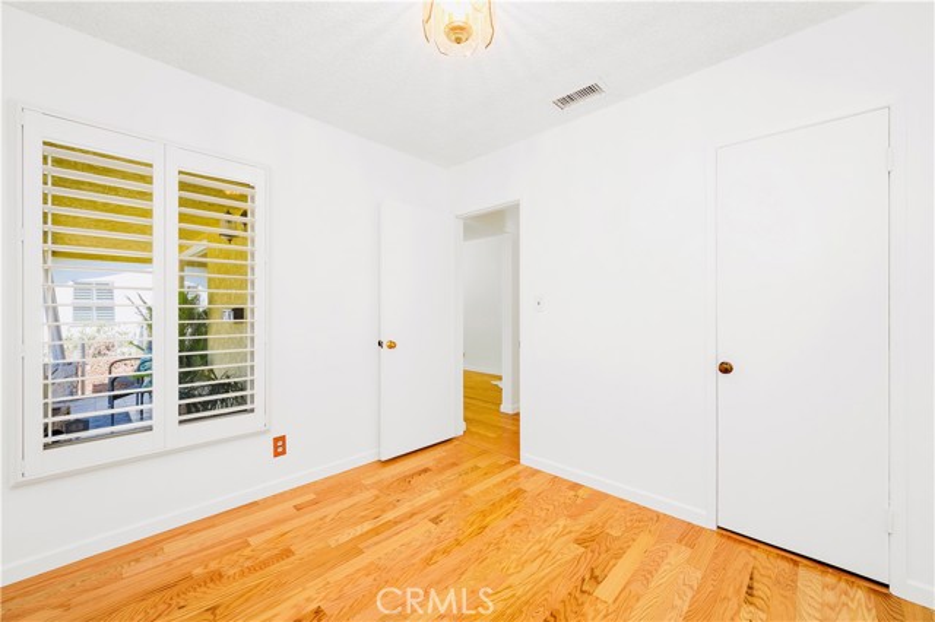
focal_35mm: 14
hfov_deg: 104.3
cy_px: 311
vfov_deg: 81.1
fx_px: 363
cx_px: 468
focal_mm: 14
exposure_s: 1/8
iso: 100
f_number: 8
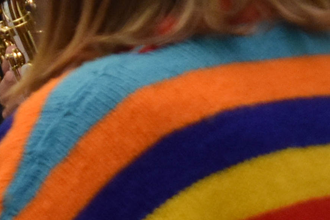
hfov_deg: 3.6
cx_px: 276
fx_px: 5184
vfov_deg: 2.4
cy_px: -163
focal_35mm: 565
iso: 1400
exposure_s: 1/30
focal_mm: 55
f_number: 5.6
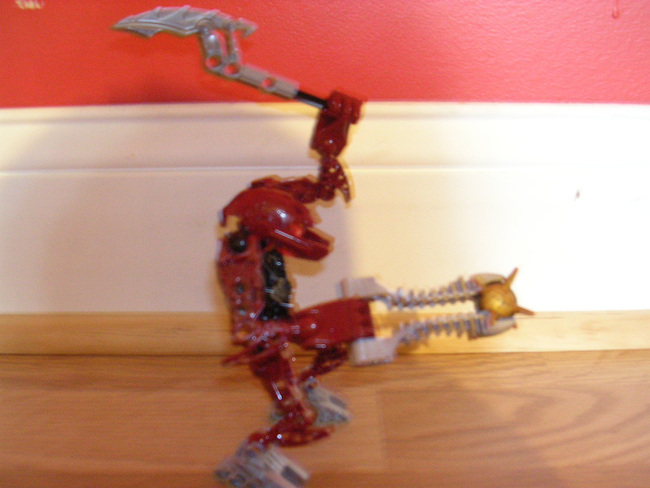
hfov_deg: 49.0
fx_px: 714
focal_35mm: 38
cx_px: 325
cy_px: 244
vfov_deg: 37.7
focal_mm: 5.8
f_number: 2.8
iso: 200
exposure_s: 1/3.3
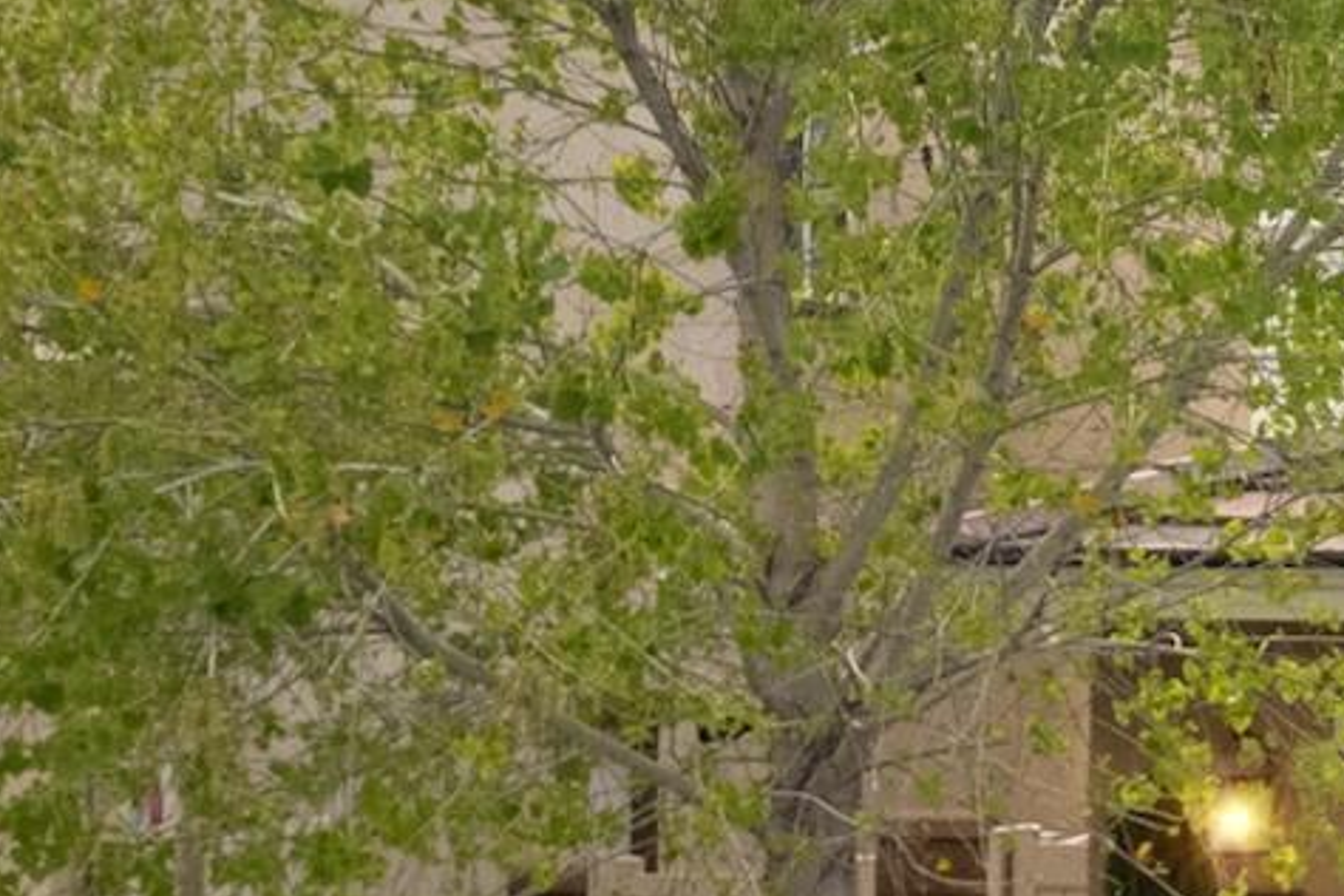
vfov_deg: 11.8
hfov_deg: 14.7
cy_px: 681
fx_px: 4330
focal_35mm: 116
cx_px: 2660
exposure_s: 1/2000
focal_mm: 8.38
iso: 200
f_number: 2.8
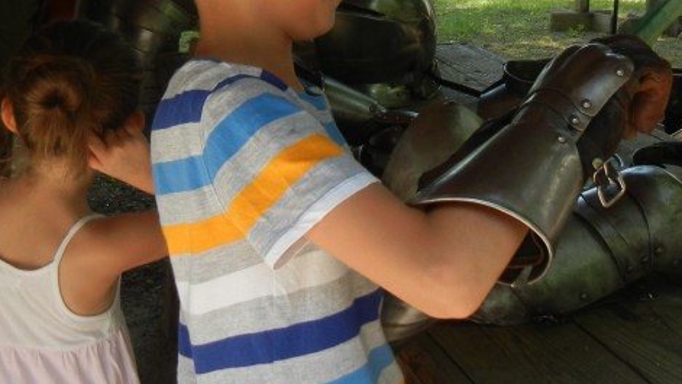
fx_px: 1284
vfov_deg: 16.8
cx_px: 361
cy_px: 35
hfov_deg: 29.7
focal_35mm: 71
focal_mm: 5.4
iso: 160
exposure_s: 1/324
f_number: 3.5
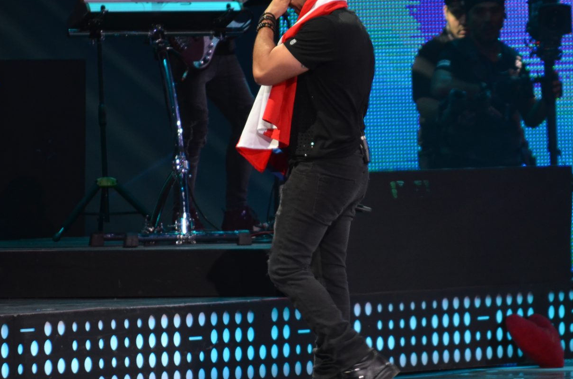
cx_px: 337
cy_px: 200
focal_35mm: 444
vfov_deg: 3.1
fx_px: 7050
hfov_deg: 4.7
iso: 800
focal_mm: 175
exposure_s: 1/125
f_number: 5.3
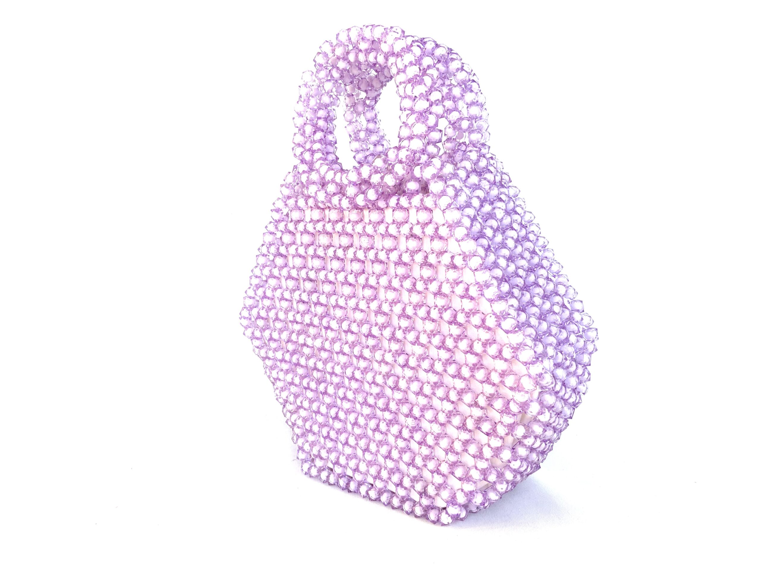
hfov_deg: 61.7
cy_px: 286
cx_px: 380
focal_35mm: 29
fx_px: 638
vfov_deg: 48.2
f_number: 1.8
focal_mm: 3
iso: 25
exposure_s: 1/122
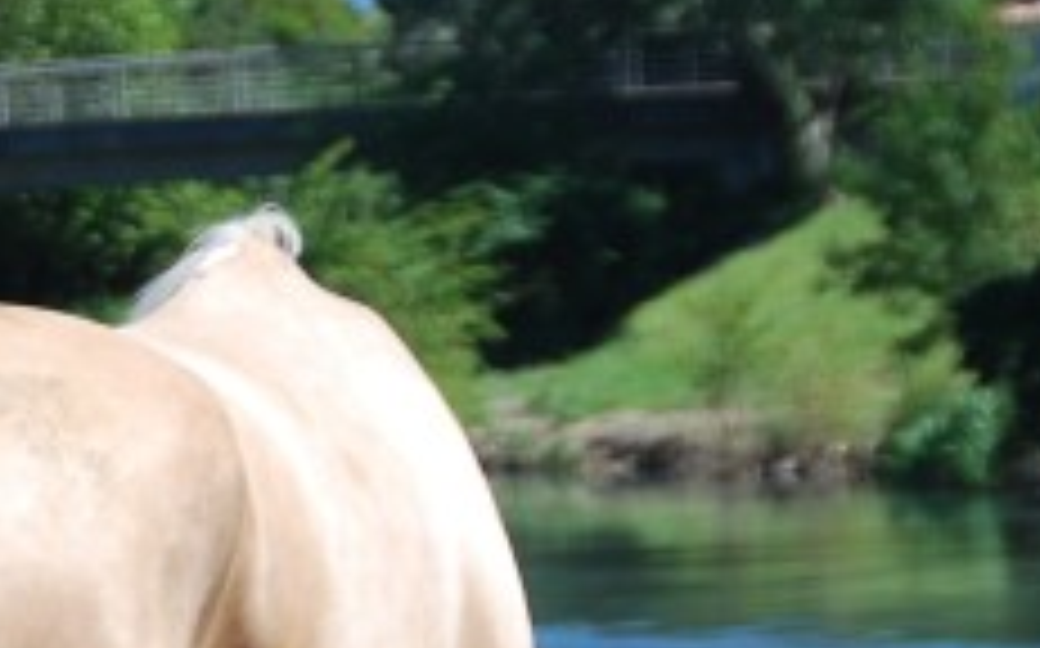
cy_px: 176
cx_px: -700
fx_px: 11754
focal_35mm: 415
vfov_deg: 3.2
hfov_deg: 5.0
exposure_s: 1/500
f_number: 5.6
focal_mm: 70
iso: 140
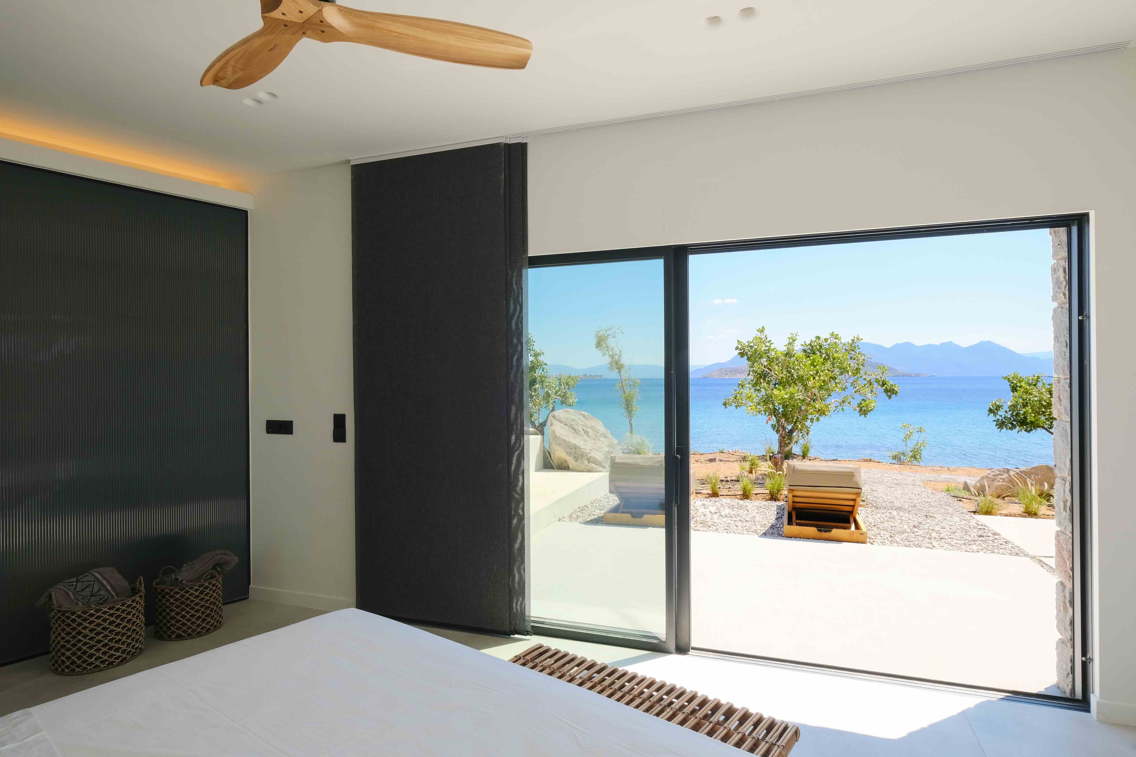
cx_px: 568
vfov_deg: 64.6
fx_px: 600
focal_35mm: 19
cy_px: 378
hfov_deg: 86.9
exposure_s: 1/250
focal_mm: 12.6
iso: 400
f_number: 10
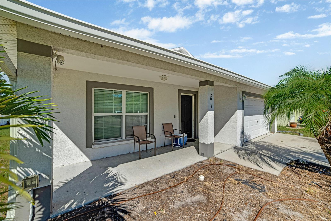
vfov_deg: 81.2
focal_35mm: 14
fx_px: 129
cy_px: 110
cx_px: 166
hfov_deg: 104.2
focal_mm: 14
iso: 160
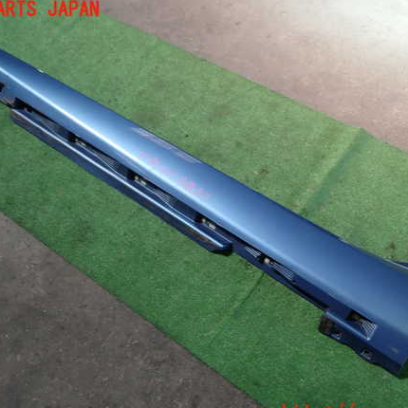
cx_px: 212
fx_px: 493
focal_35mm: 37
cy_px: 212
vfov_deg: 44.9
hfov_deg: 44.9
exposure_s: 1/60
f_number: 2.3
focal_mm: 5.4
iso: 160
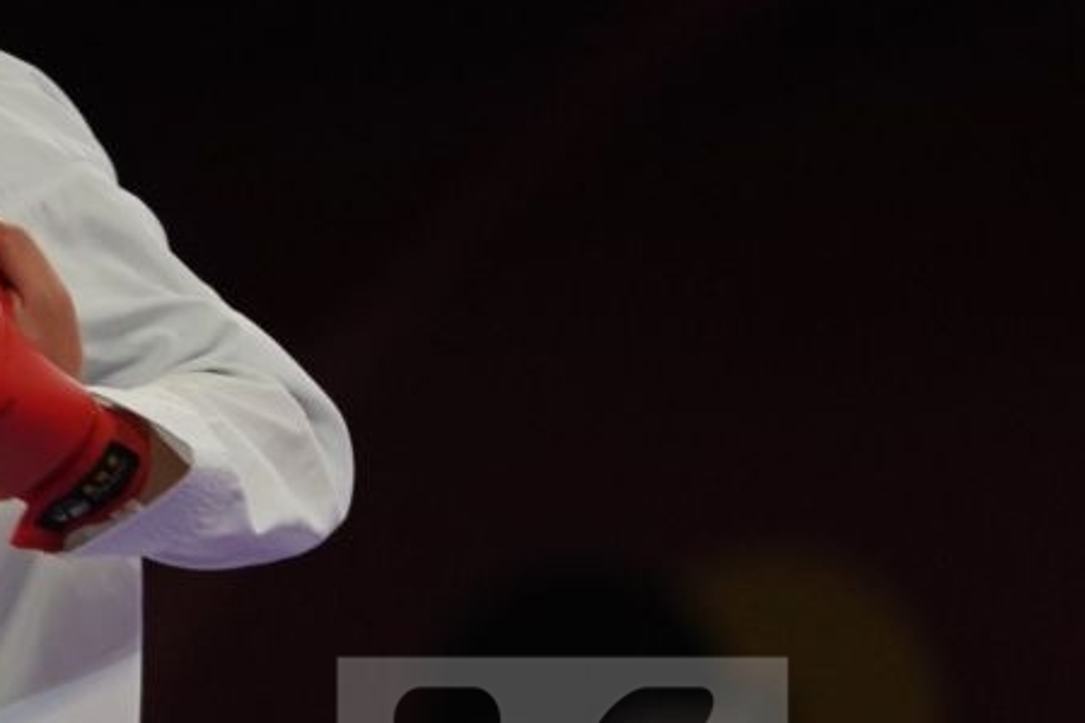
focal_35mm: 802
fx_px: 24161
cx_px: -256
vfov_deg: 1.7
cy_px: 878
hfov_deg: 2.6
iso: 1000
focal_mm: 200
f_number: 2.8
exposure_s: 1/1000
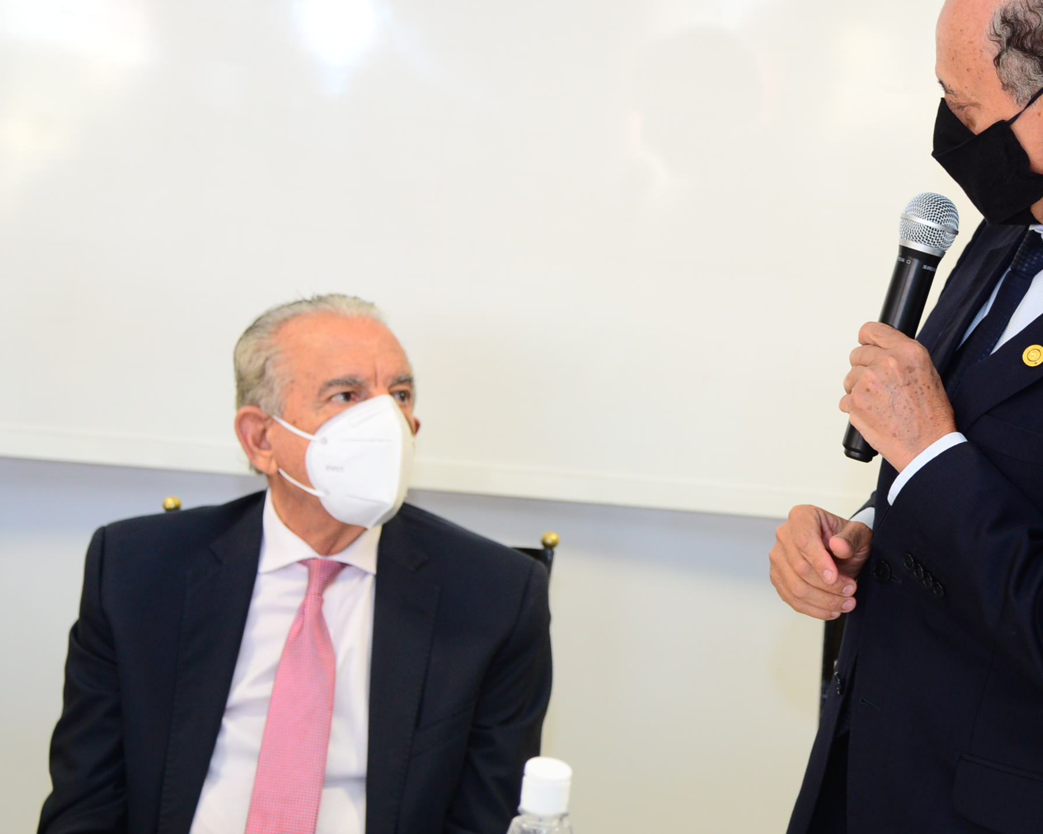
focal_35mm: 92
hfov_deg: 20.6
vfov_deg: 16.7
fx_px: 2840
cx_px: 791
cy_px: 422
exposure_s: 1/80
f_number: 4
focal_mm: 58
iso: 1000
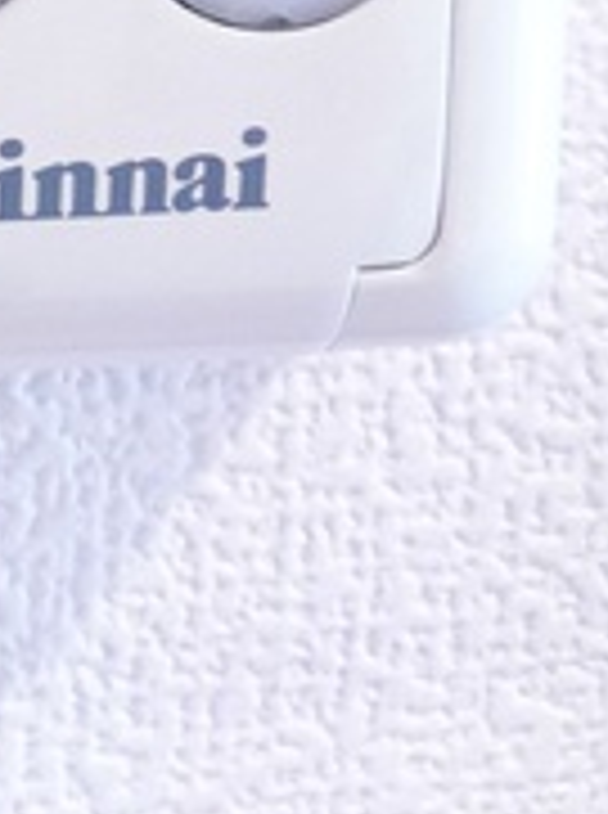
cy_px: -418
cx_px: -327
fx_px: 2186
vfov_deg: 18.6
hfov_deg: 14.7
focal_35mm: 93
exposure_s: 1/30
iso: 400
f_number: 2
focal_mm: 5.1
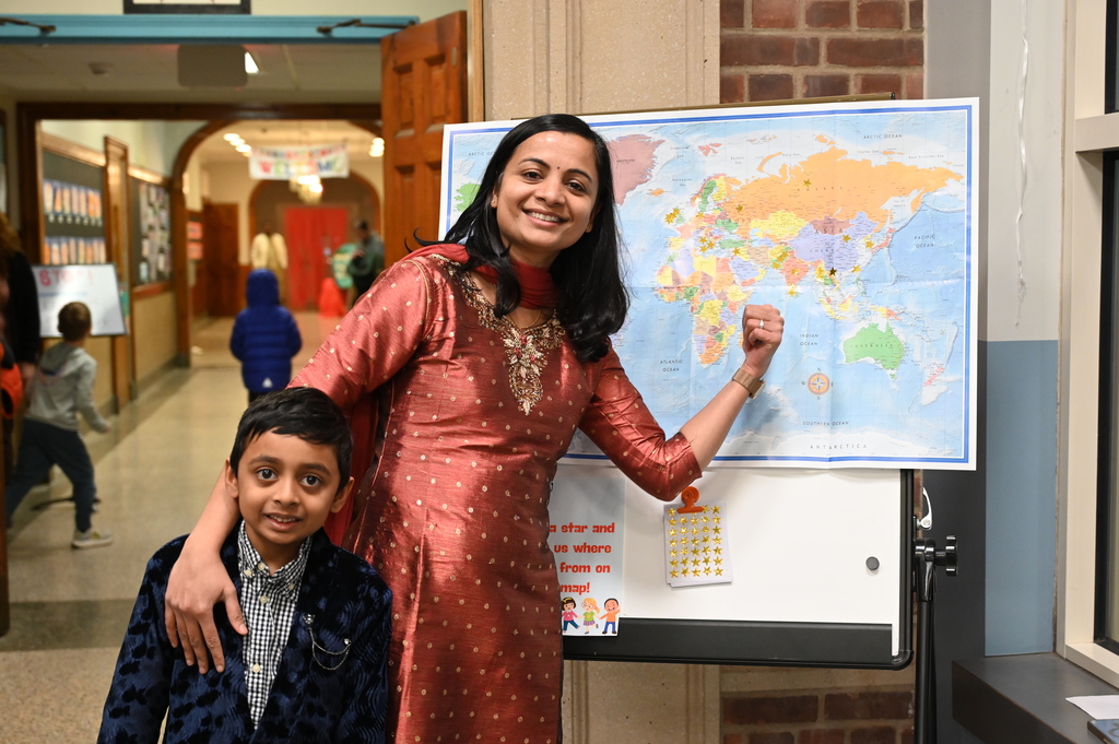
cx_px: 560
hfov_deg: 40.4
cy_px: 372
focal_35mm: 49
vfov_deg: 27.5
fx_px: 1522
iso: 3200
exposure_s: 1/100
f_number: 4
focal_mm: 49
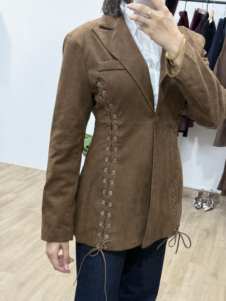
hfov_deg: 30.3
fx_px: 418
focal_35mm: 48
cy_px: 150
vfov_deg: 39.7
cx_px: 113
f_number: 1.78
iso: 160
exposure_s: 1/50
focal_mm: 6.76
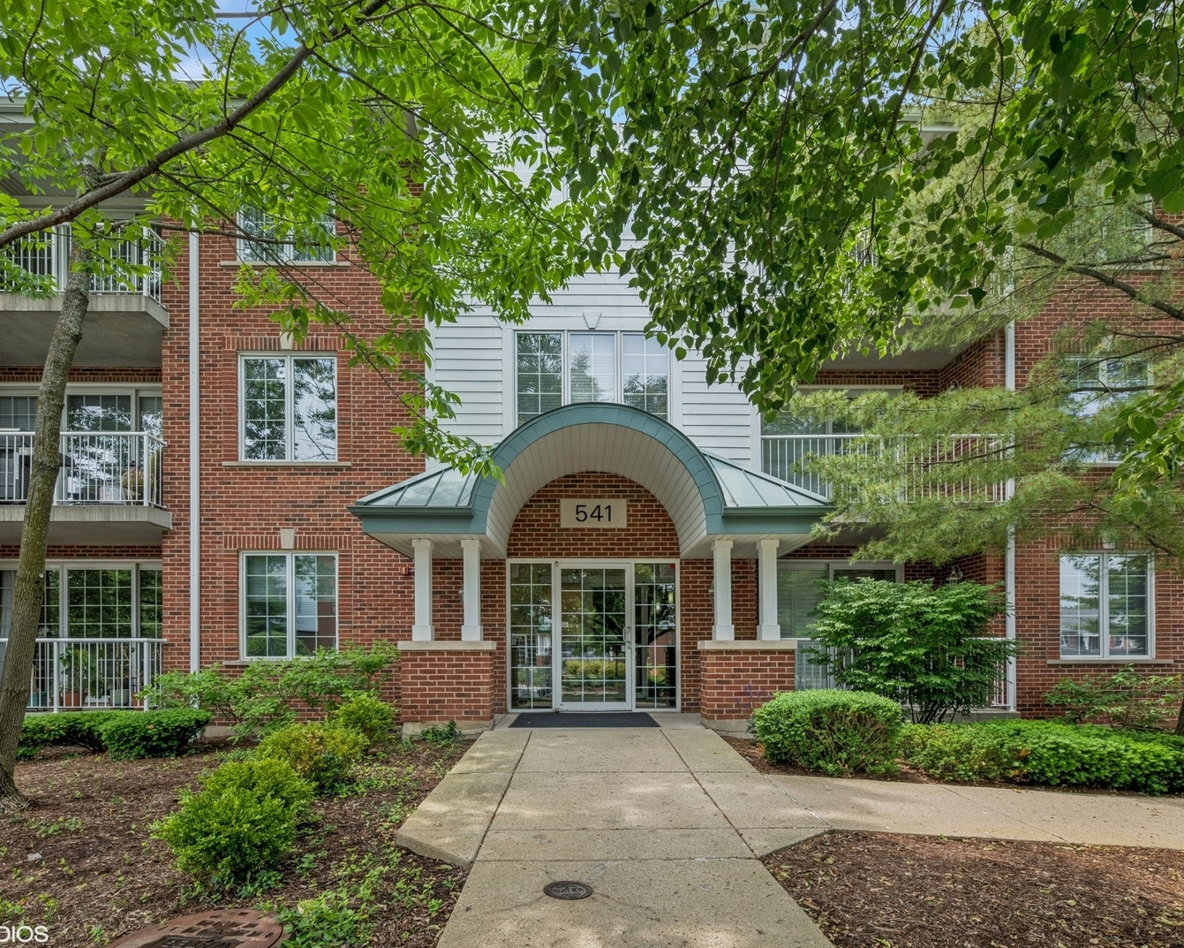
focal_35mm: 17
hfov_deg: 89.6
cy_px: 476
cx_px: 580
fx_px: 596
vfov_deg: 77.0
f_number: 9.5
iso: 200
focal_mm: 15
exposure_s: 1/125
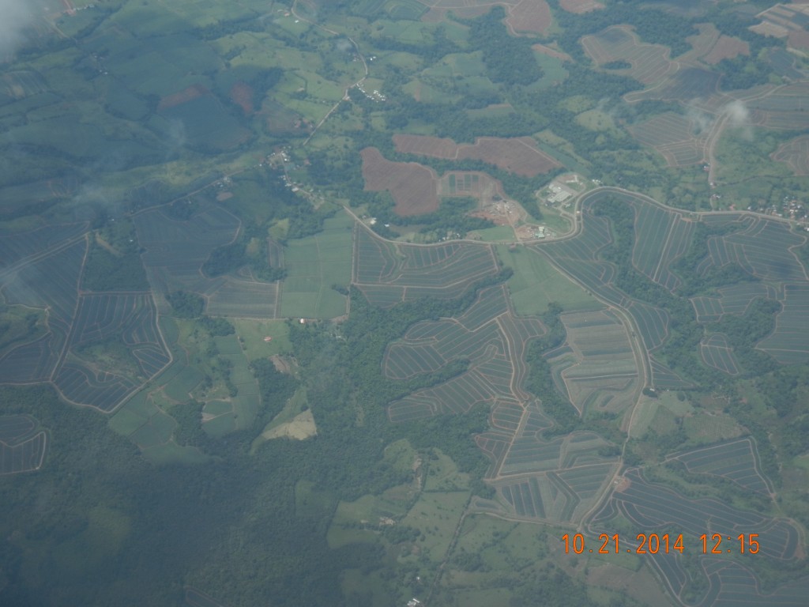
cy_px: 304
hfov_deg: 28.6
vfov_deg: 21.6
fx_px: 1589
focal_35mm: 68
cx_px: 404
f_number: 8.2
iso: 160
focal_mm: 12.2
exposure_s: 1/260
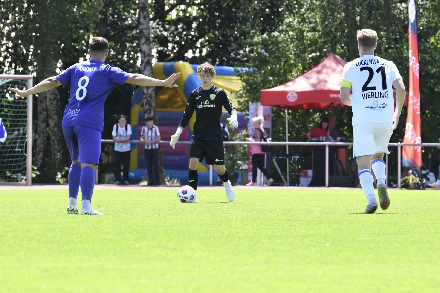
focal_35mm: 400
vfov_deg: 3.4
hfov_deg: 5.2
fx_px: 4888
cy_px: 146
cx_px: 220
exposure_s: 1/1600
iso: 5000
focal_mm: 400
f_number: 13
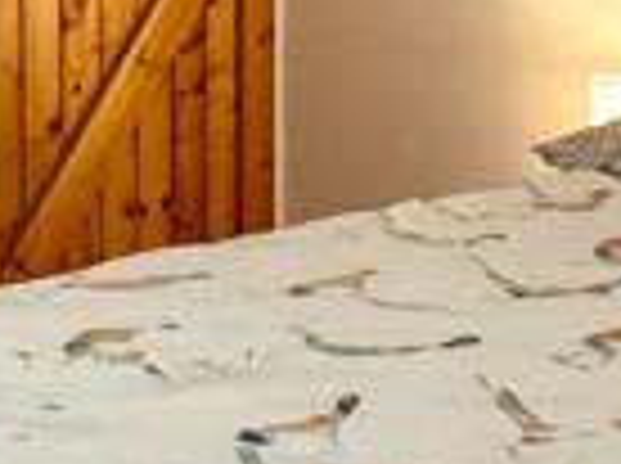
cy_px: -18
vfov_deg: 13.9
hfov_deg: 18.8
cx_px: 450
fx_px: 1862
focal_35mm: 104
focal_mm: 2.22
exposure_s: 1/50
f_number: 2.2
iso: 320
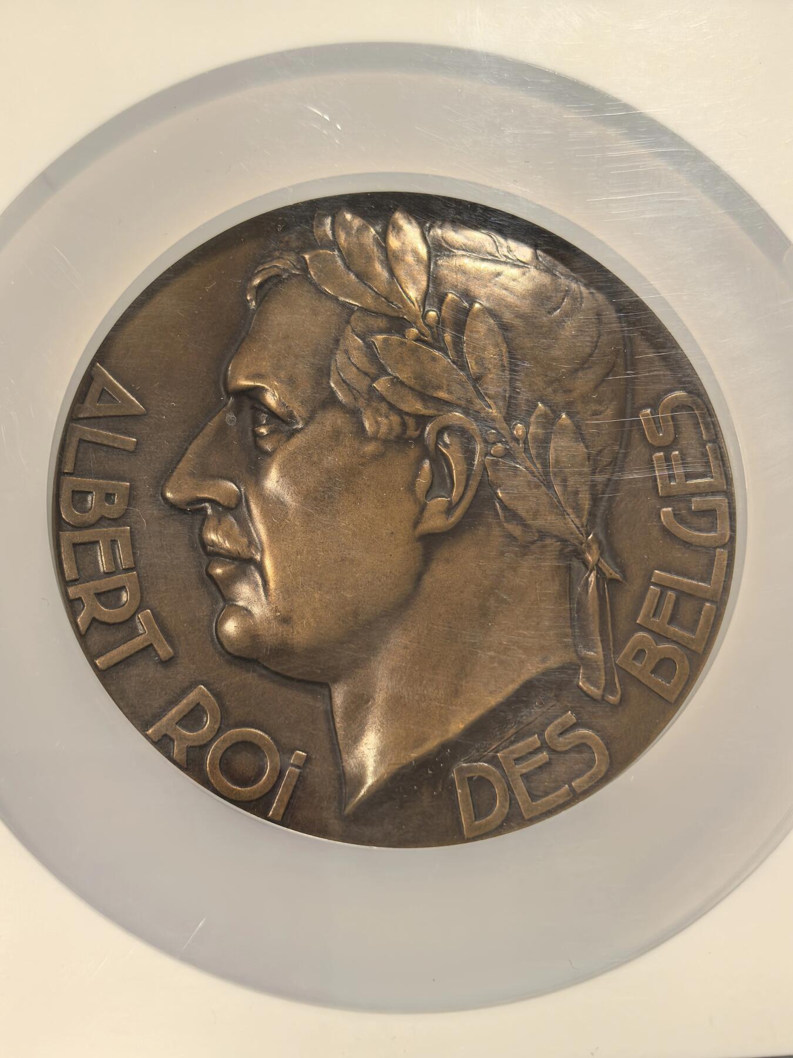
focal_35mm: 54
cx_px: 396
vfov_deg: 35.5
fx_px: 1649
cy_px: 529
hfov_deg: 27.0
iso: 200
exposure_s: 1/50
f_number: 2
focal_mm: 6.98
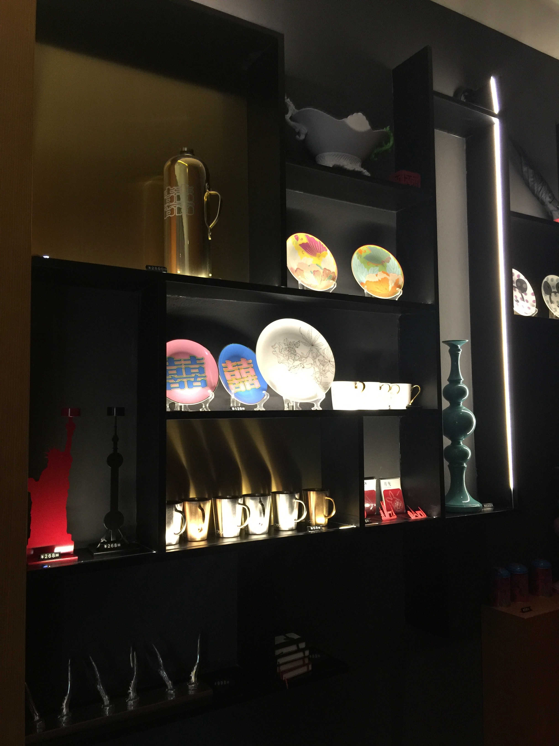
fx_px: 624
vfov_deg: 61.7
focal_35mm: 29
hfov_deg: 48.2
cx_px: 280
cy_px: 373
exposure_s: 1/10
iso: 100
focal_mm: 4.15
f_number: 2.2
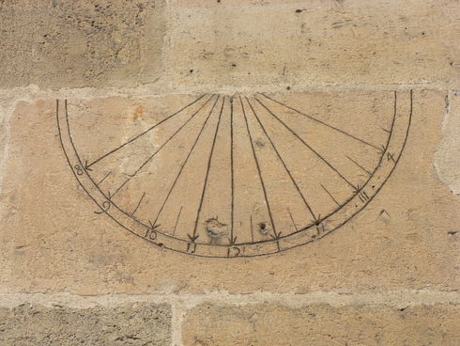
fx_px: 824
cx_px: 230
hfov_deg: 31.2
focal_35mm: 62
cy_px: 173
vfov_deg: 23.7
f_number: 5.6
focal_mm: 10.7
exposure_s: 1/500
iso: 64
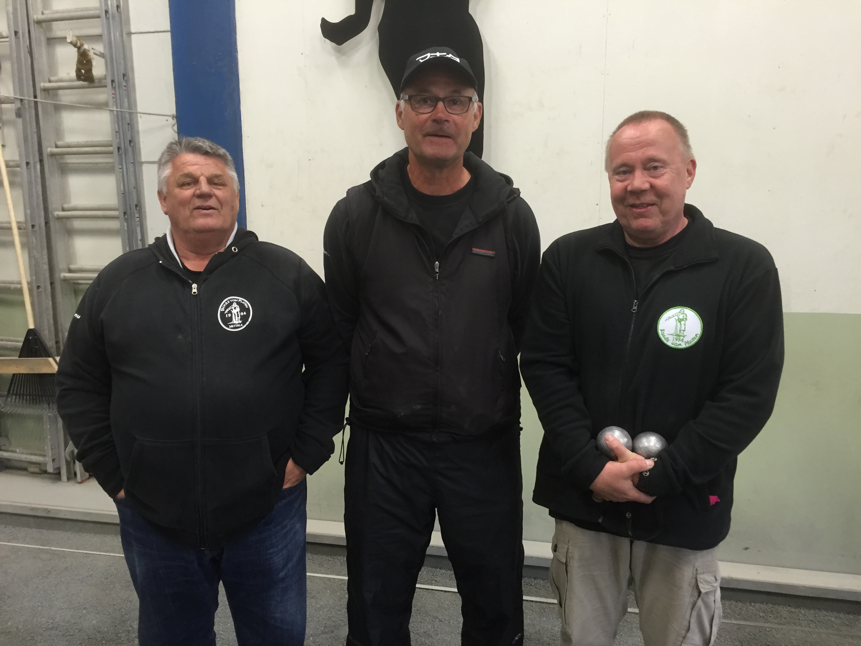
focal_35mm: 29
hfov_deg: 61.7
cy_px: 323
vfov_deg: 48.2
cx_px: 430
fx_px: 721
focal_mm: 4.15
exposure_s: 1/33
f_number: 2.2
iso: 160
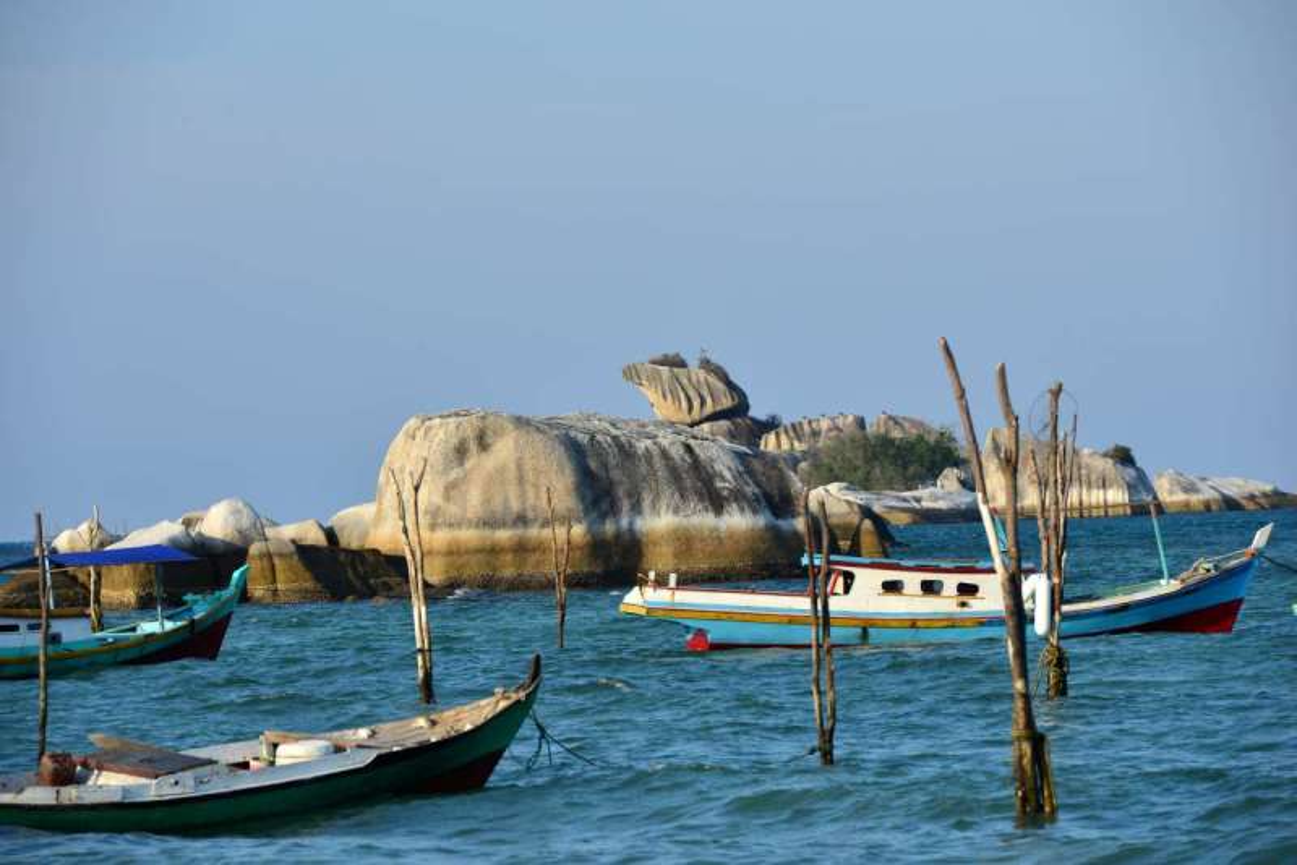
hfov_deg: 10.3
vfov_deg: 6.9
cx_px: 648
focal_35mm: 200
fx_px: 7208
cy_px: 432
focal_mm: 200
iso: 100
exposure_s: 1/250
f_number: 8
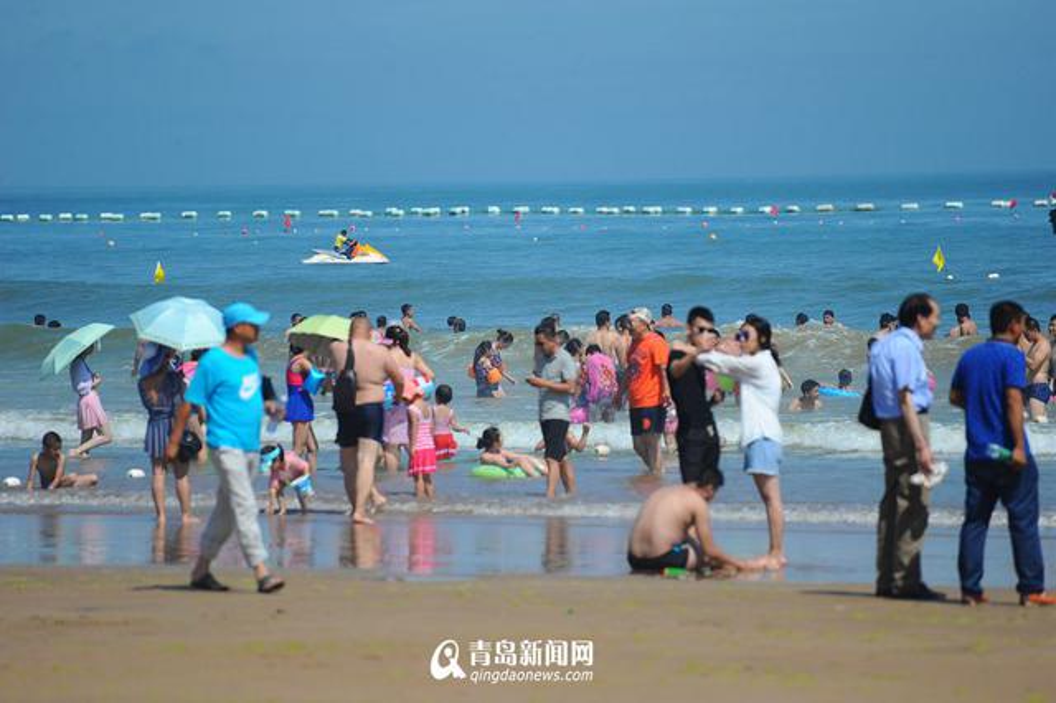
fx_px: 8795
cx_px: 528
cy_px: 352
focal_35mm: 300
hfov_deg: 6.9
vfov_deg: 4.6
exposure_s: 1/1250
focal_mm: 300
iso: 200
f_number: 5.6
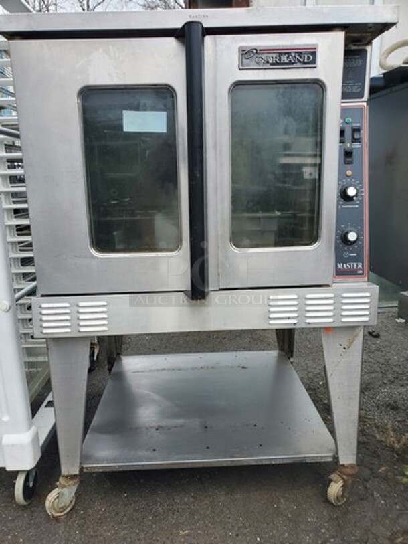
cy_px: 272
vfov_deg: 67.3
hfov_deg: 53.1
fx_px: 408
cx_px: 204
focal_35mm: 26
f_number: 2.4
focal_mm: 4.3
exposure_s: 1/100
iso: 64
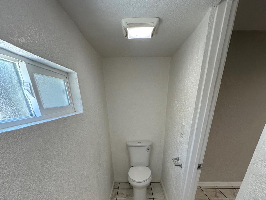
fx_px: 146
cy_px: 176
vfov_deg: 59.7
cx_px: 132
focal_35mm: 19
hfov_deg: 84.7
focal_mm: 2.22
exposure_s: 1/120
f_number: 2.2
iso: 125
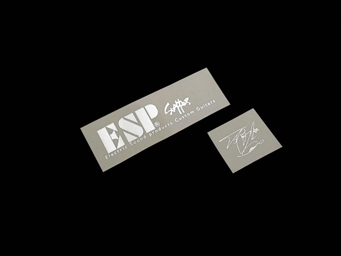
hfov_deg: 61.7
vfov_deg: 48.2
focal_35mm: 29
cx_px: 170
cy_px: 128
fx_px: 286
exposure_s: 1/4
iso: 250
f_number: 2.2
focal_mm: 4.15
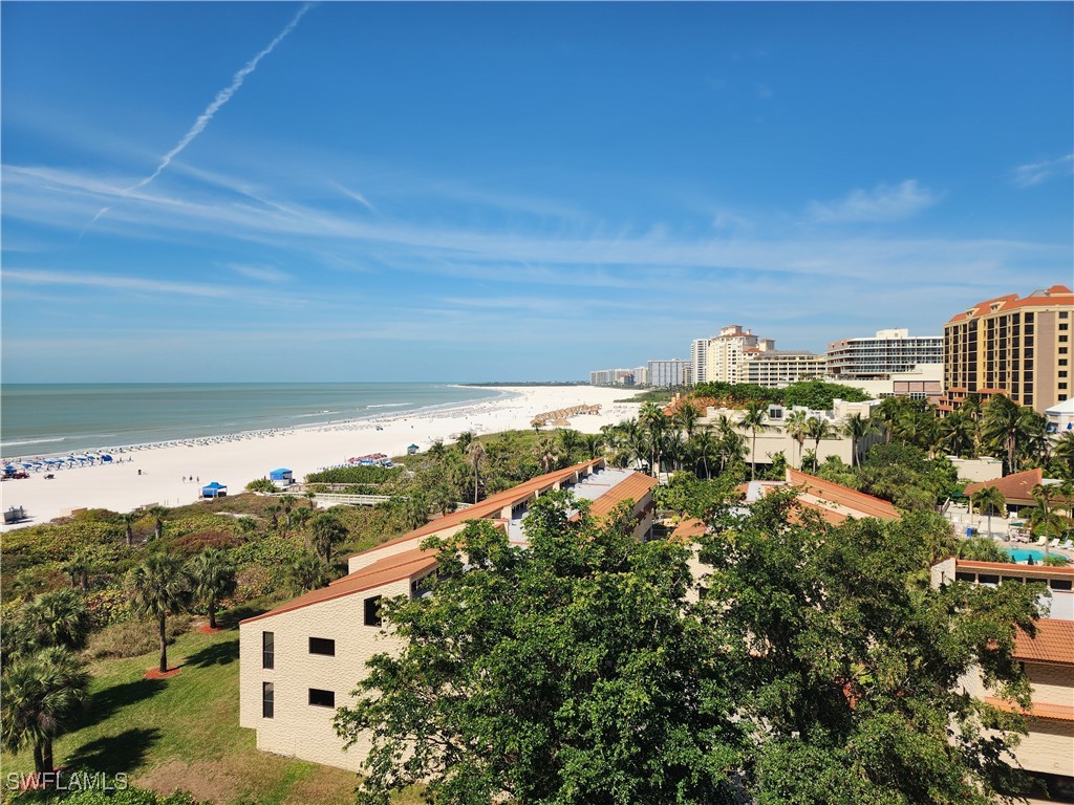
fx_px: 714
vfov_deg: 58.9
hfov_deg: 73.9
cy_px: 402
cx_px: 537
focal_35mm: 23
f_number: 1.8
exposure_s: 1/1785
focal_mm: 6.4
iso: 12
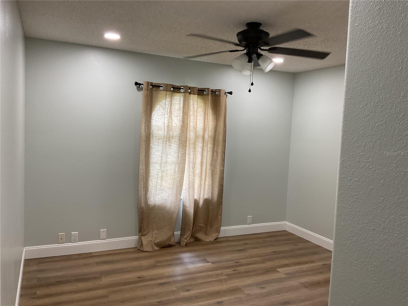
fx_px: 342
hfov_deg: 61.7
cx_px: 204
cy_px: 153
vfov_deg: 48.2
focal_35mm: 29
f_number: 1.8
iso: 64
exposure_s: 1/60
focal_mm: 3
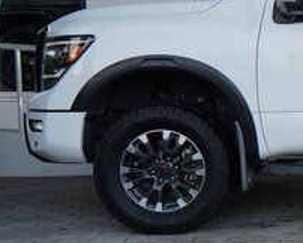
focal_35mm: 98
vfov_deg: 15.7
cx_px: 474
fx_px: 880
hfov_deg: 17.3
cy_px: 103
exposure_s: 1/160
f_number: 8
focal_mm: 33
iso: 1000
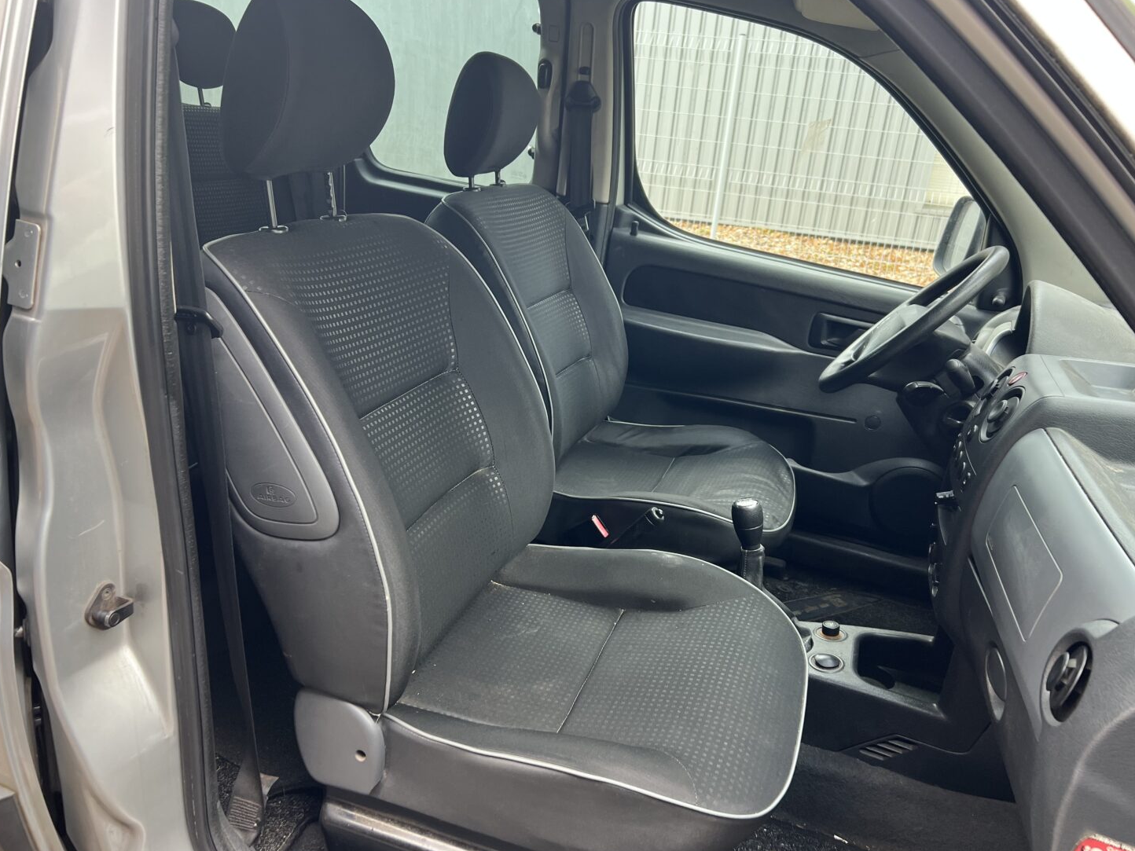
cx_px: 568
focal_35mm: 27
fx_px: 885
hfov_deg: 65.3
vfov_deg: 51.4
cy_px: 420
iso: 80
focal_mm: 5.7
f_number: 1.5
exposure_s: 1/121
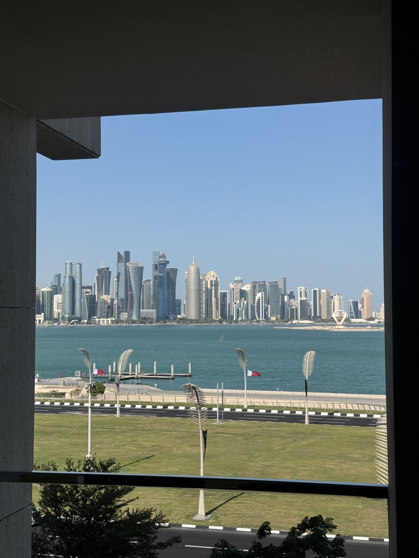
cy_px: 279
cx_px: 210
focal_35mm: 48
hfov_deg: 30.3
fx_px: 775
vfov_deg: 39.7
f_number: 1.78
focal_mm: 6.76
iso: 64
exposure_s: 1/2833
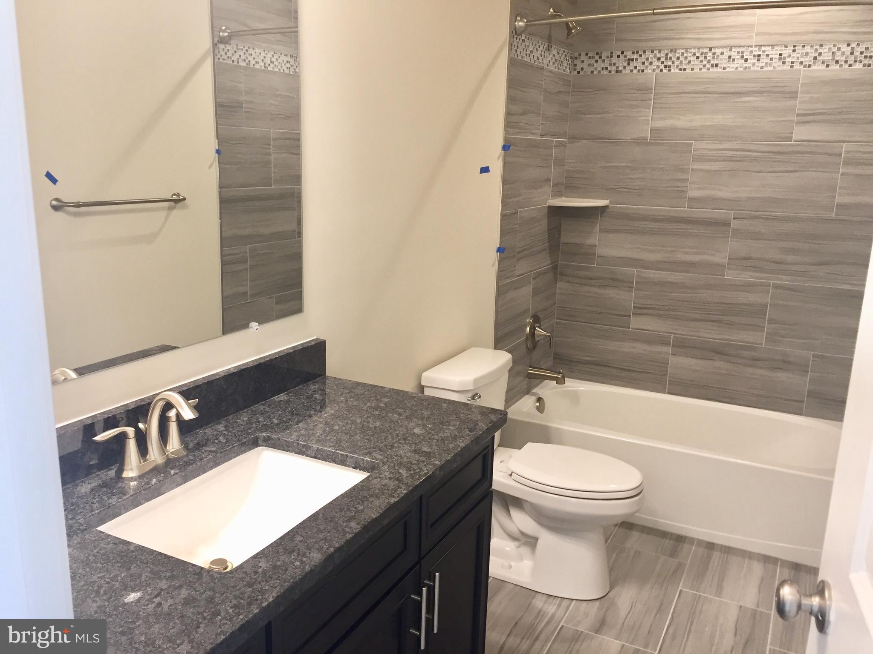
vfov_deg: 48.2
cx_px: 436
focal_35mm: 29
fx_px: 731
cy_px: 327
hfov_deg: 61.7
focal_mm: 4.15
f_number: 2.2
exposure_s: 1/30
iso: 80
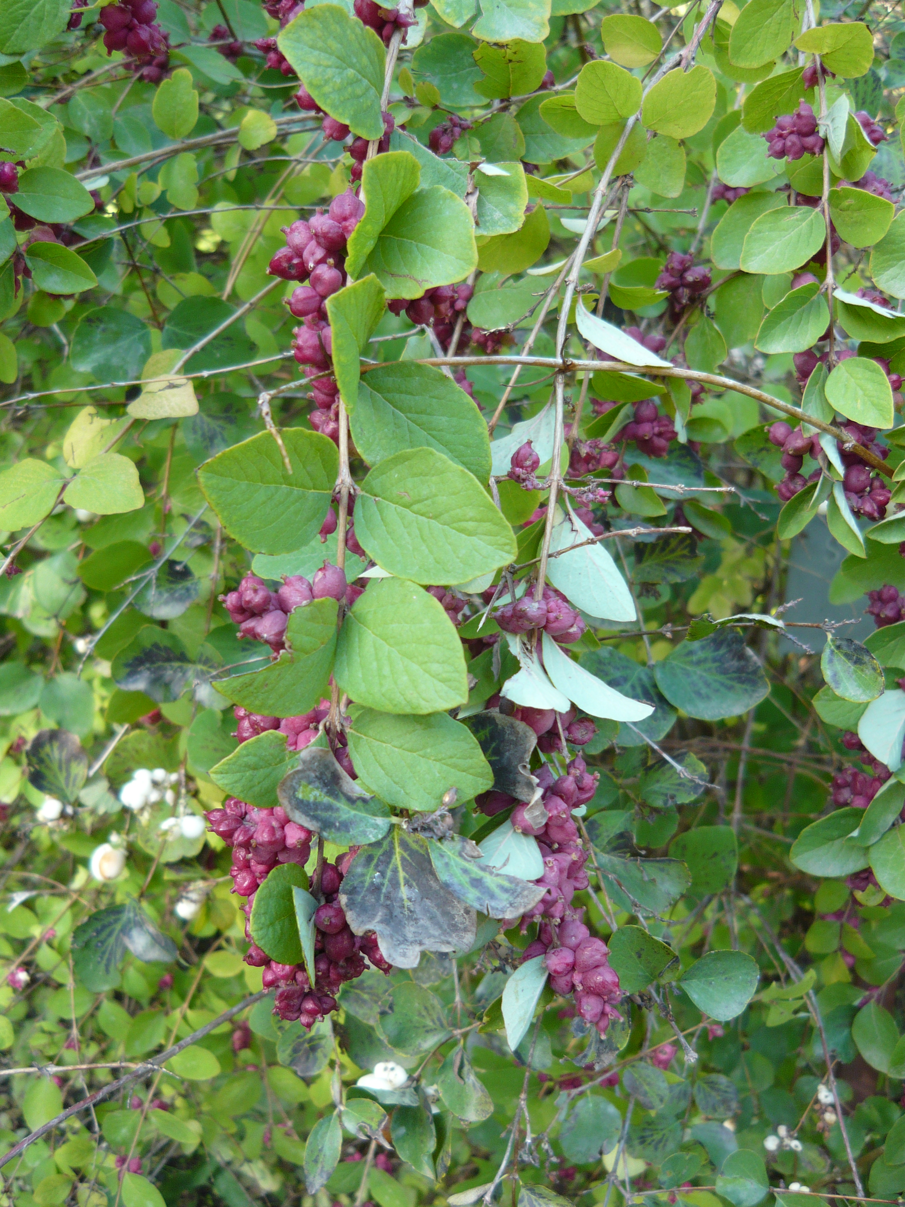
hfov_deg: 42.9
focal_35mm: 33
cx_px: 452
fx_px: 1150
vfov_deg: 55.4
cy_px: 604
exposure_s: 1/50
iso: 100
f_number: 2.8
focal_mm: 5.5
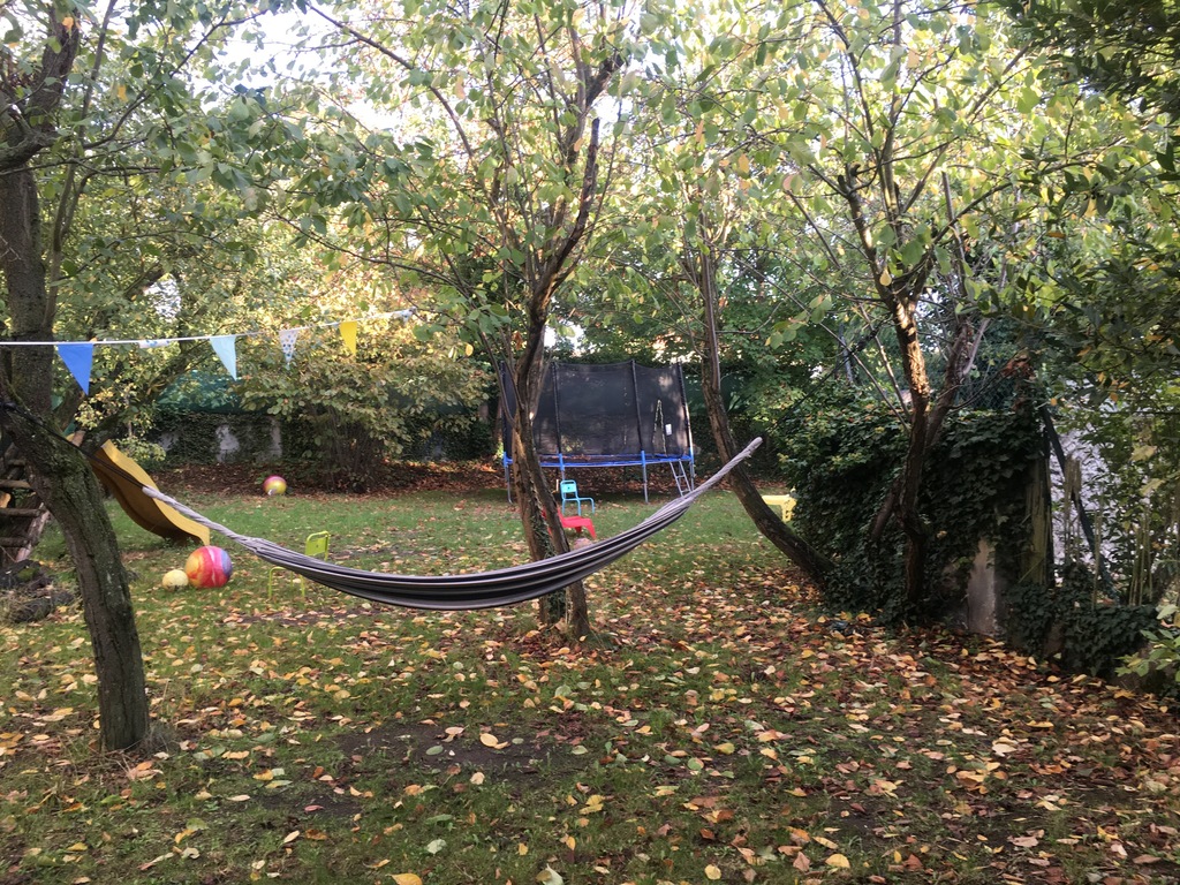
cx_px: 590
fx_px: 989
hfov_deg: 61.7
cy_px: 442
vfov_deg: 48.2
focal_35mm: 29
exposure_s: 1/100
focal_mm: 4.15
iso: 40
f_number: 2.2
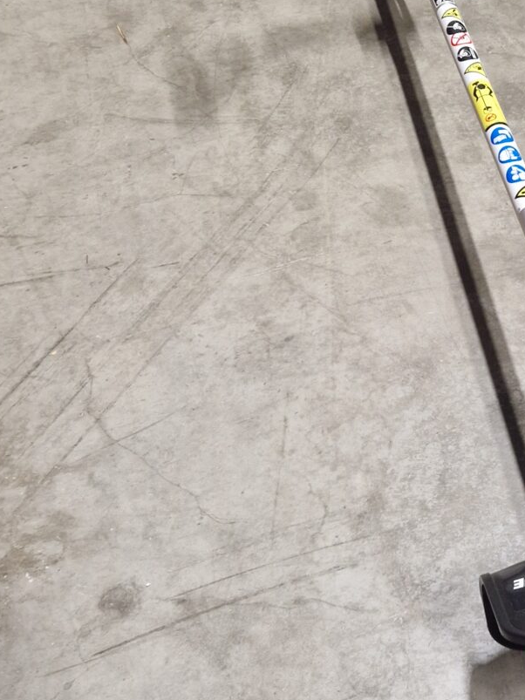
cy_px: 281
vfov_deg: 34.8
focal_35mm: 55
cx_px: 562
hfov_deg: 24.9
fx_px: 1112
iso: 64
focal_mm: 5.4
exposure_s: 1/100
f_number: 1.8
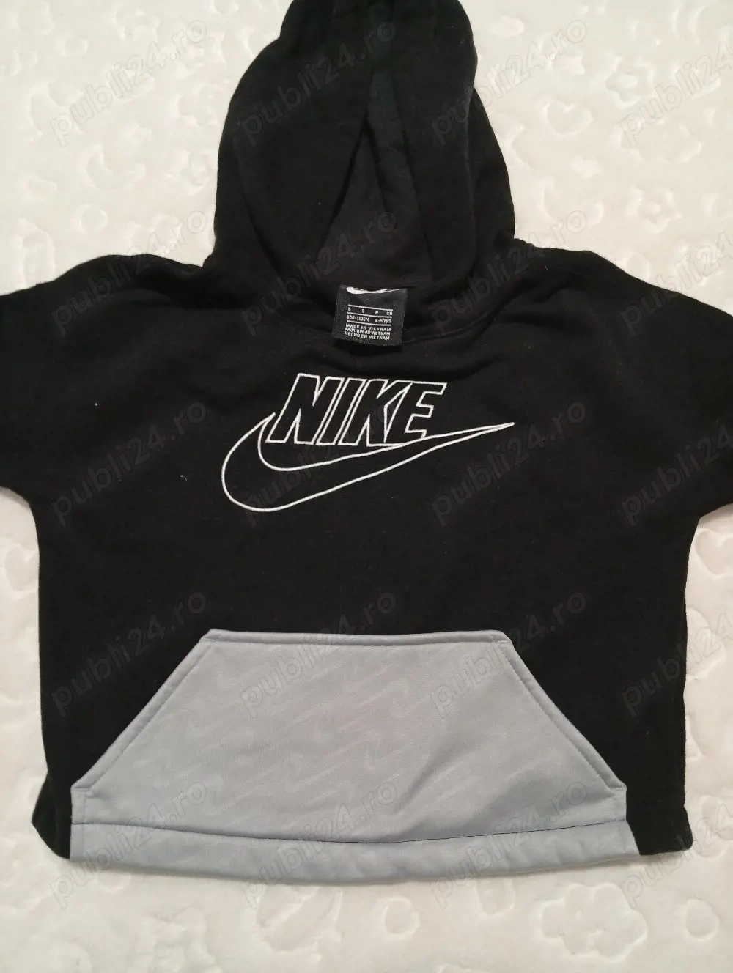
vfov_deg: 65.2
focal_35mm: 27
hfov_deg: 51.5
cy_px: 486
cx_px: 366
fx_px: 760
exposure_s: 1/20
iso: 612
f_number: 1.8
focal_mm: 3.98
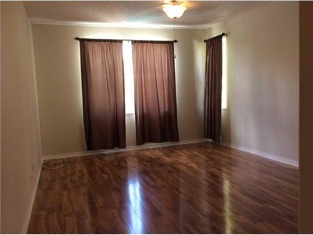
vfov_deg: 44.2
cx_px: 156
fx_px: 289
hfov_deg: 56.8
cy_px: 118
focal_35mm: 32
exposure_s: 1/24
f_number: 2.4
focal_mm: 3.3
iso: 50
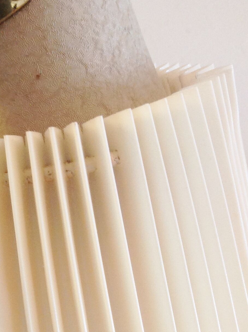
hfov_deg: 19.0
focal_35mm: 75
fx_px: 719
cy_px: 344
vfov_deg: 24.6
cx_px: -7
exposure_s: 1/17
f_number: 2.4
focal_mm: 4.28
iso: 125
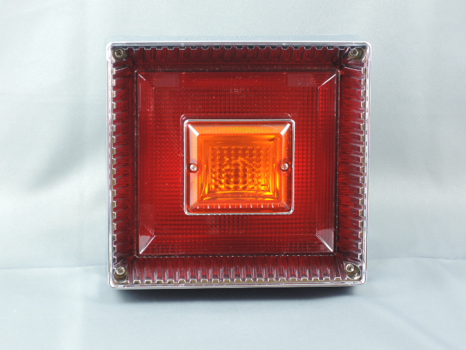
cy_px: 175
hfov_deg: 16.4
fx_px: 1615
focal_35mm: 120
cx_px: 233
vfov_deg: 12.3
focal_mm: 25.5
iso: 800
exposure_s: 1/8
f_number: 5.6
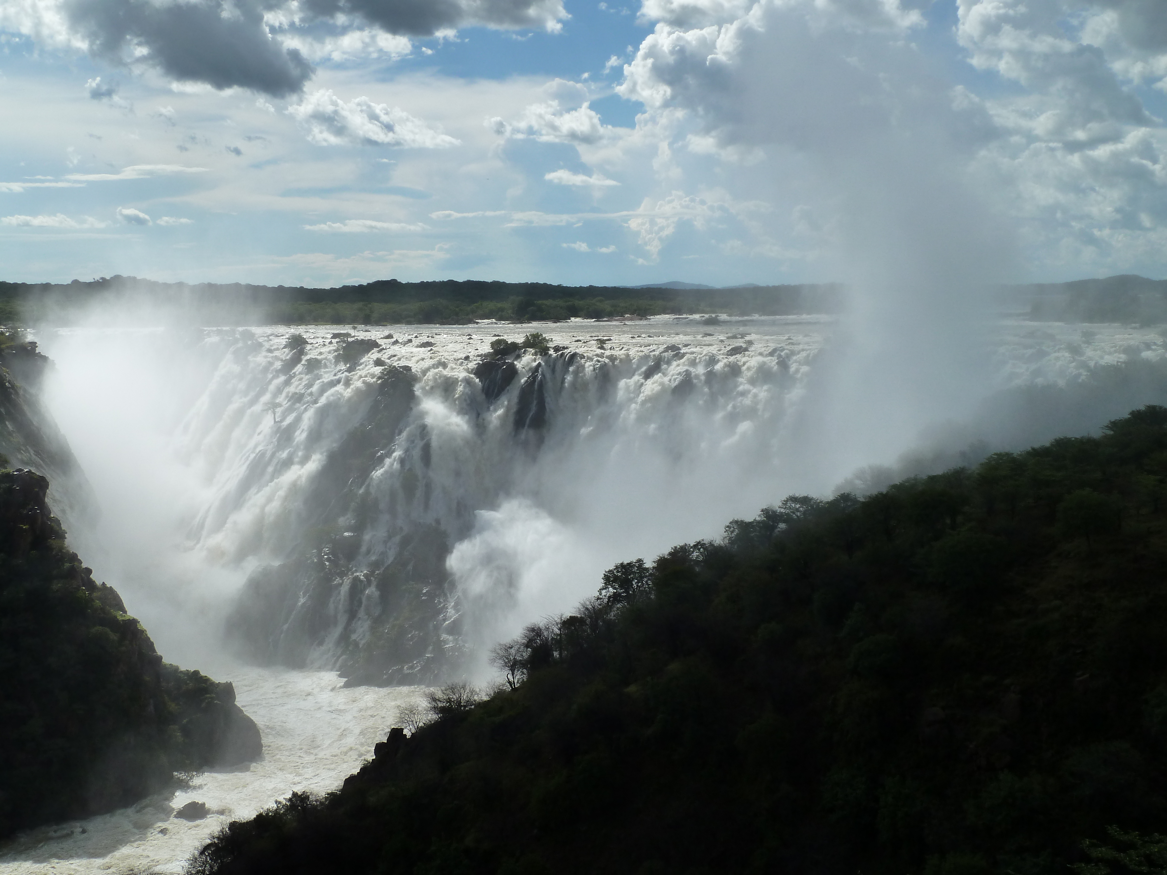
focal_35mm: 44
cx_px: 584
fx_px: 1483
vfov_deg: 32.9
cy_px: 438
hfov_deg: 42.9
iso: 125
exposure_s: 1/640
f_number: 5.6
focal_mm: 7.3
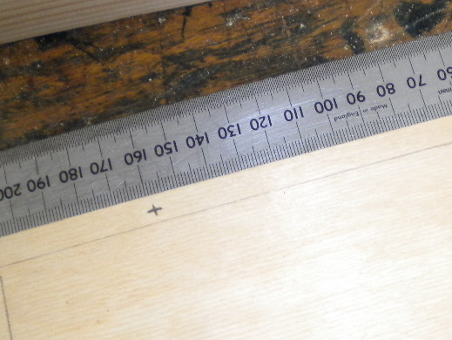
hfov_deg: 27.3
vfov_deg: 21.1
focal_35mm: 69
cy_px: 257
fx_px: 902
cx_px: 390
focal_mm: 6.3
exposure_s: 1/51.1
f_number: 3.1
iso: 261
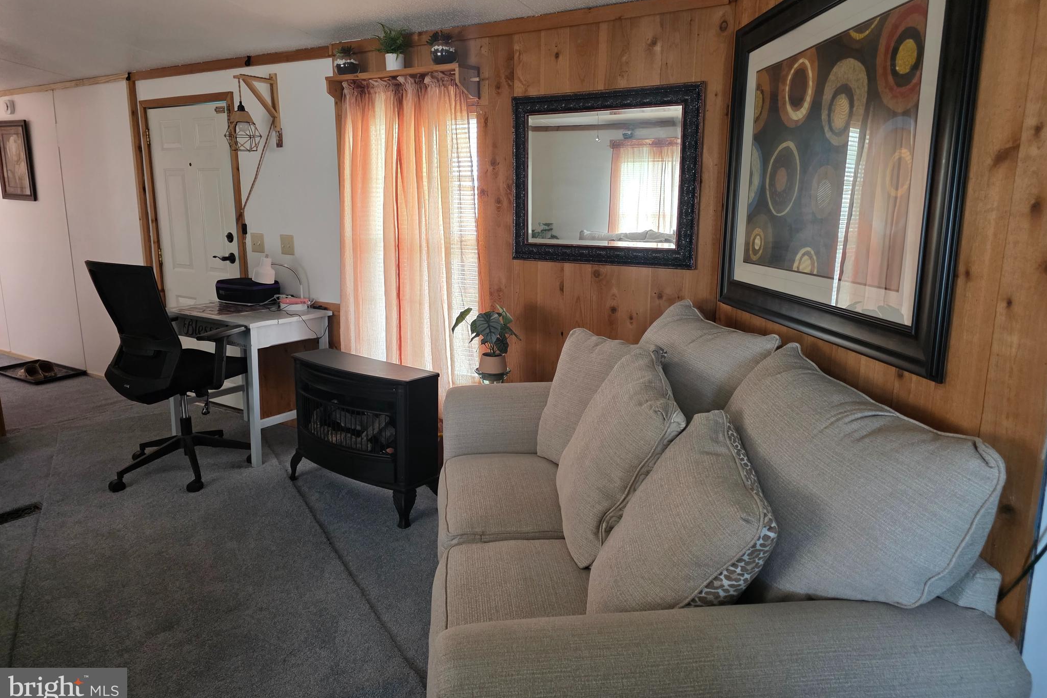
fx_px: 698
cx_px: 524
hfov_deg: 73.7
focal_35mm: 24
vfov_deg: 53.1
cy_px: 316
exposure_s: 1/120
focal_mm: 6.3
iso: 640
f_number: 1.7
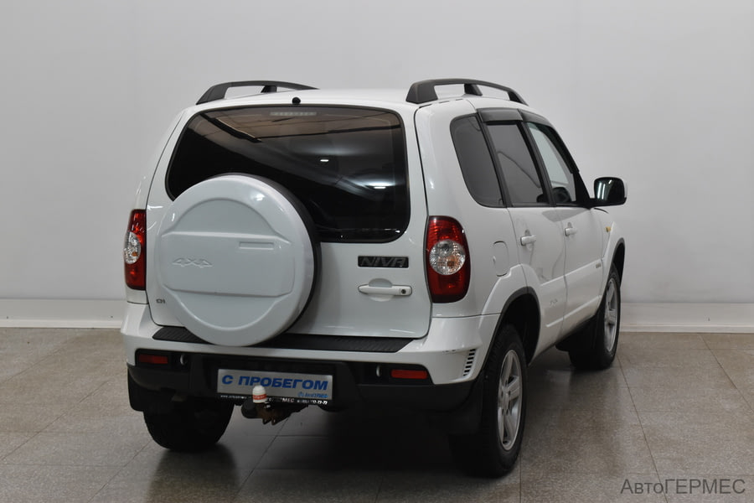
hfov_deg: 29.2
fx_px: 1445
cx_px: 377
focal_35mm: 69
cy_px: 252
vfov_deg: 19.7
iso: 800
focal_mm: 46
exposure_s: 1/50
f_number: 9
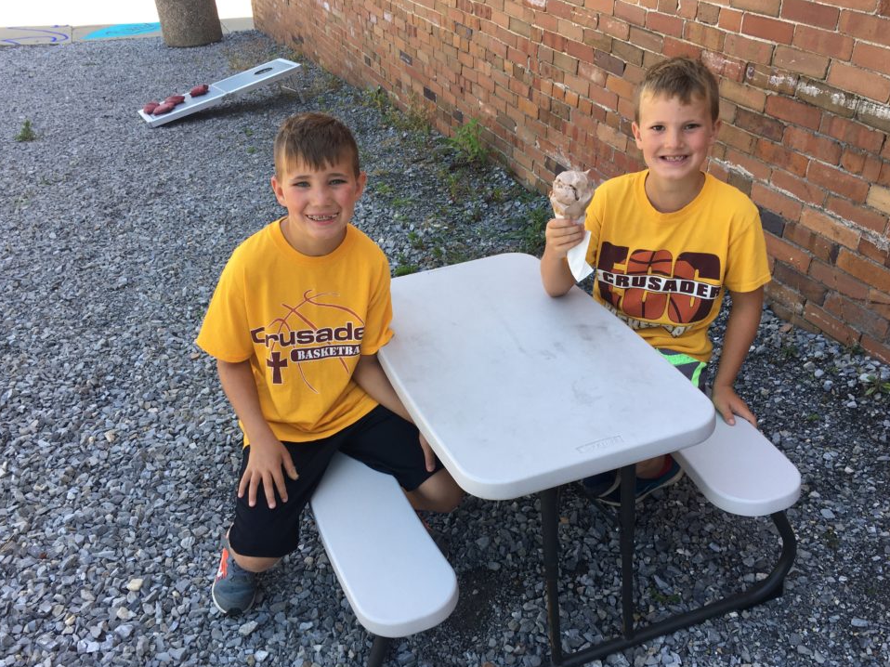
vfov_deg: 45.4
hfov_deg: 58.4
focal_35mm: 31
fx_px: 797
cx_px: 437
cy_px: 349
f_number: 2.2
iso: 25
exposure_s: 1/154
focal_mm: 4.15
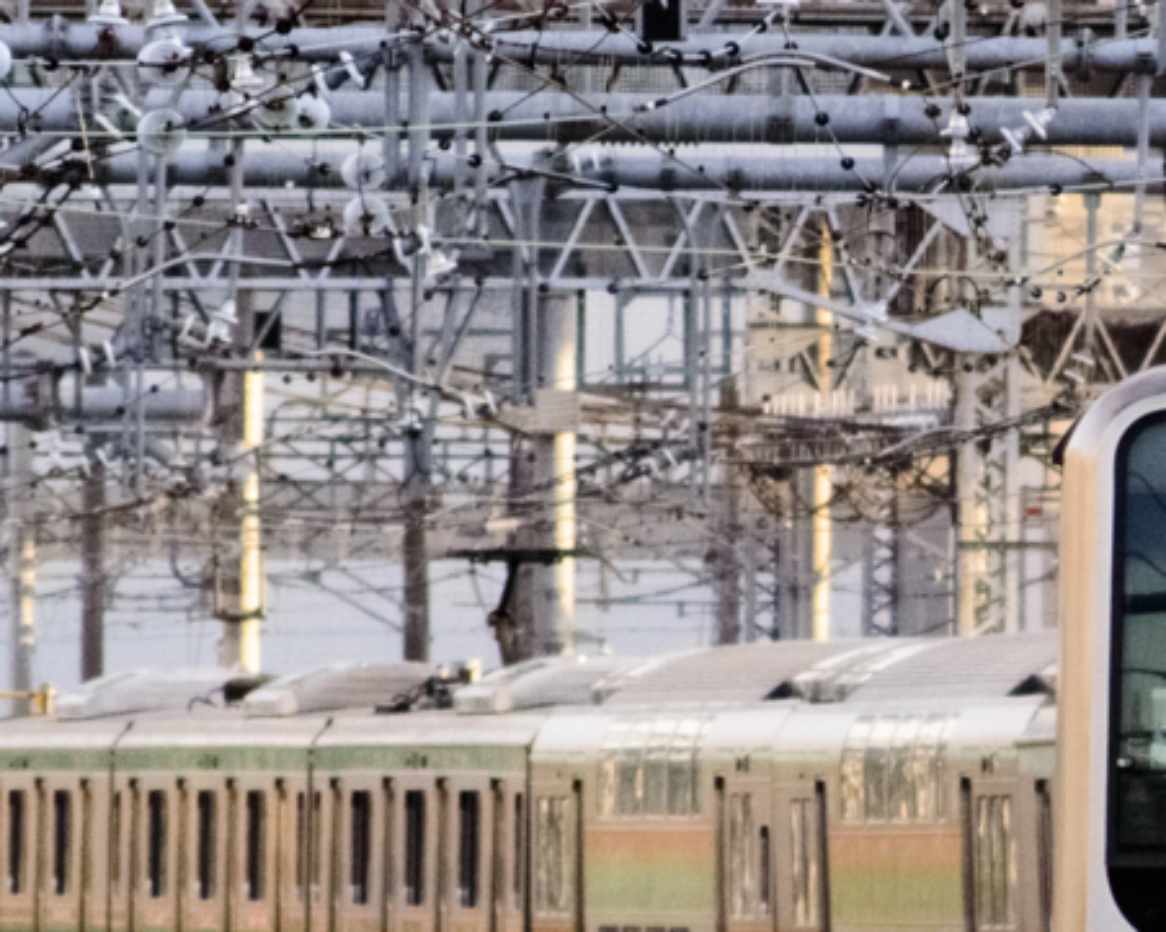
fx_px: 22003
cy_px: 824
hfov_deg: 3.0
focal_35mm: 638
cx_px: 1192
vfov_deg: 2.4
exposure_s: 1/500
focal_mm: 200
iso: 1100
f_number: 5.6
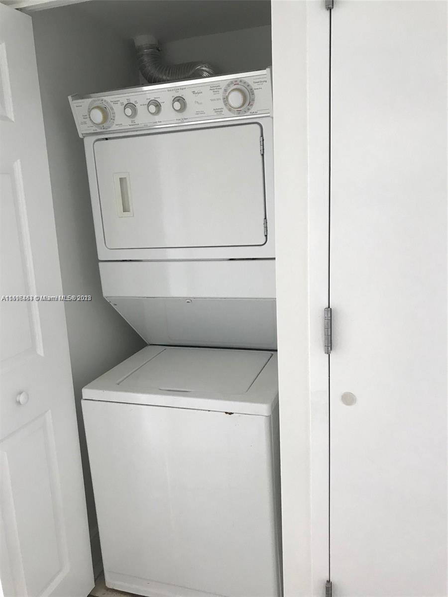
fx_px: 483
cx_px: 224
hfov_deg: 49.7
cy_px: 298
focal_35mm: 28
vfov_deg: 63.4
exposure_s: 1/20
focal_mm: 3.99
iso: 40
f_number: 1.8
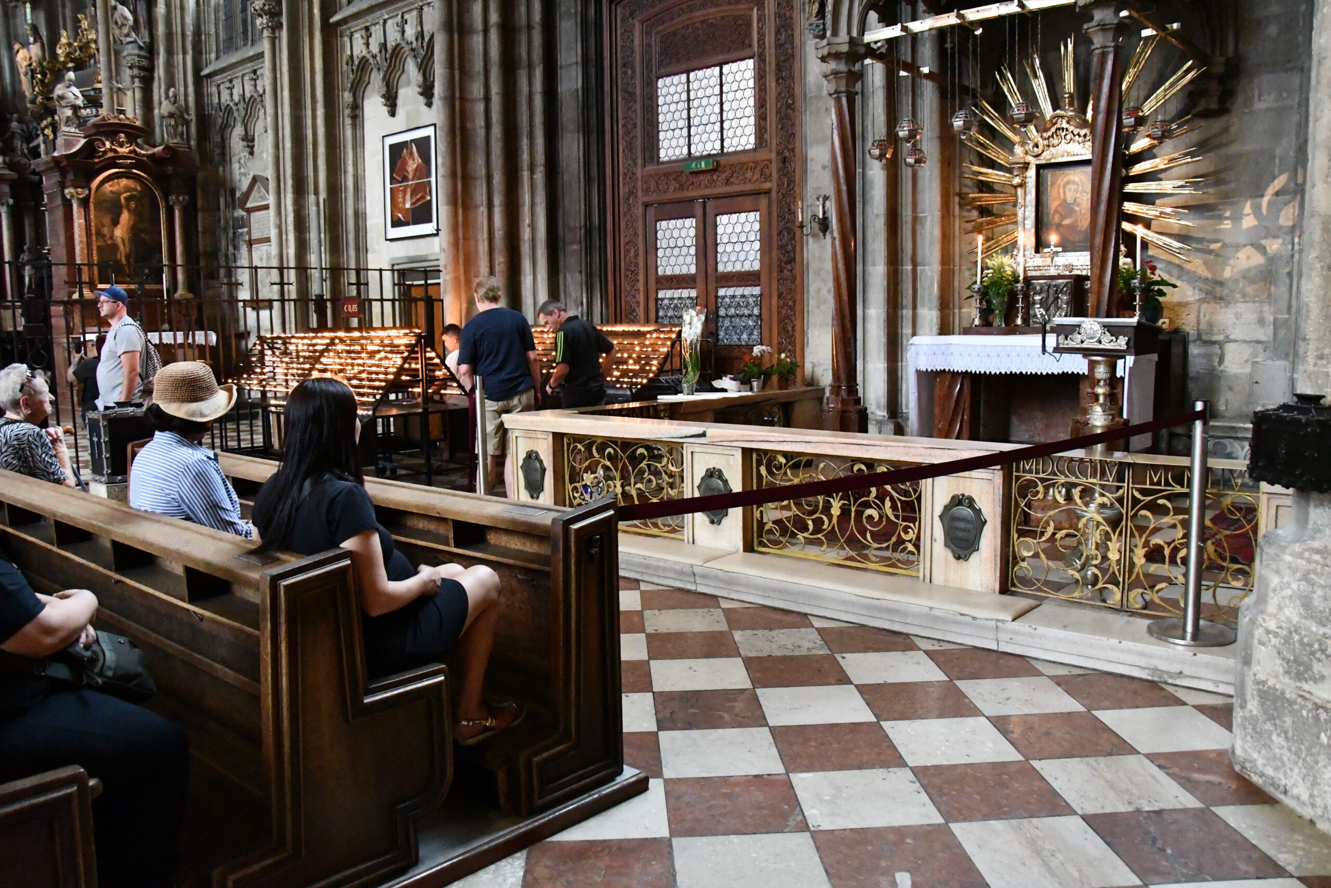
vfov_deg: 47.9
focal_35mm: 27
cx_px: 666
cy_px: 444
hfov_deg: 67.4
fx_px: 998
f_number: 5
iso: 12800
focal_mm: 18
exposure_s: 1/100
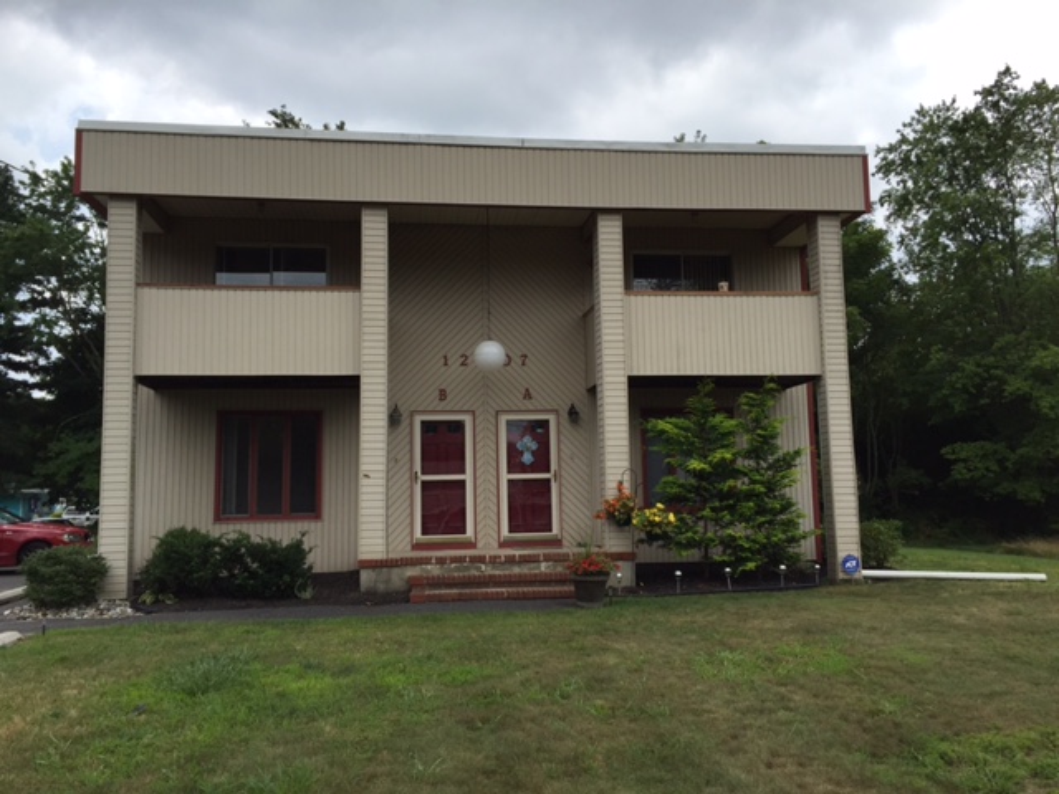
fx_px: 887
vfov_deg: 48.2
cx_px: 530
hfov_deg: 61.7
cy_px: 397
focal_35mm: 29
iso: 32
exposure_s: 1/1799
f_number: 2.2
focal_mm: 4.15
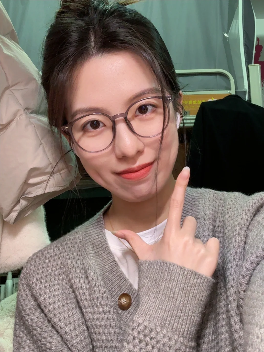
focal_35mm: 41
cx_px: 132
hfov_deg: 35.1
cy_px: 176
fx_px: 417
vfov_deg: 45.8
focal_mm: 2.69
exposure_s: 1/33
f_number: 1.9
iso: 250
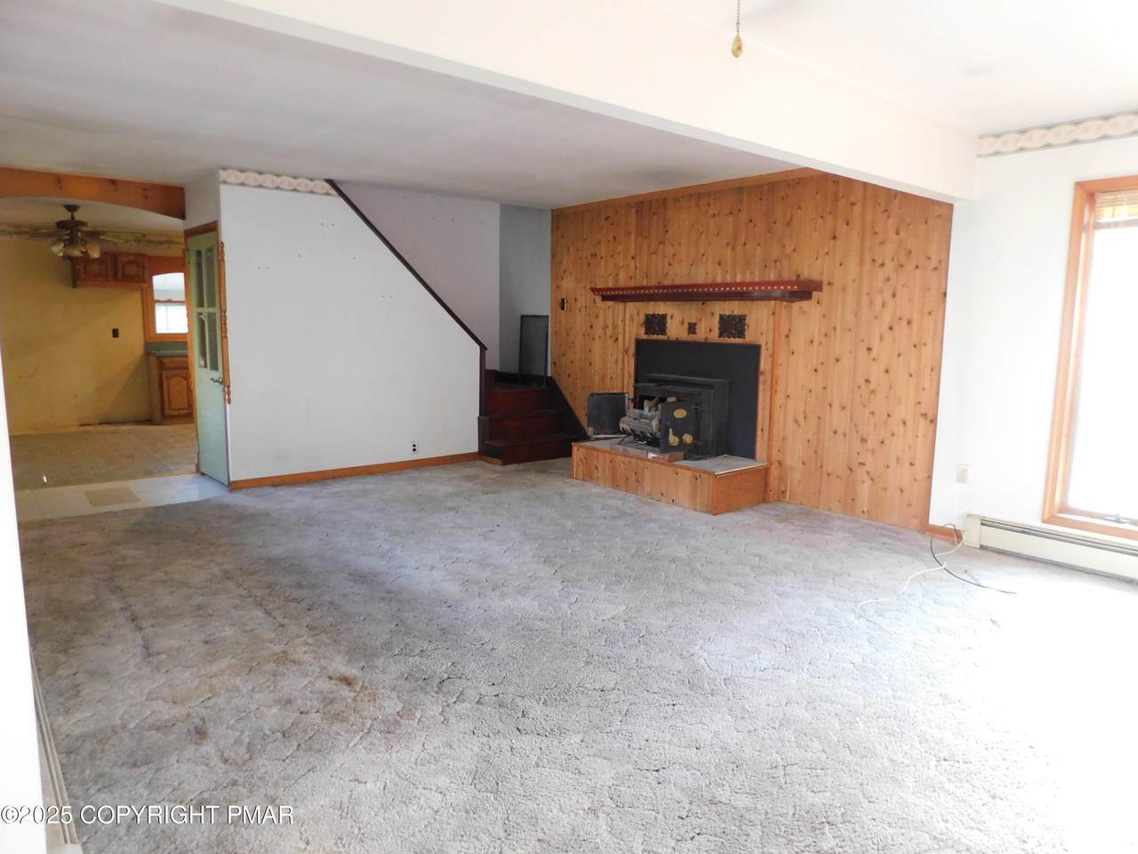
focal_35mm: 23
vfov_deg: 58.9
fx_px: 756
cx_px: 569
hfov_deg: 73.9
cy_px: 427
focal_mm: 4
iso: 400
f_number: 3
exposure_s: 1/10
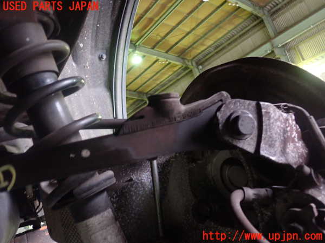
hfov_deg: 60.0
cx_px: 162
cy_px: 122
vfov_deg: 46.8
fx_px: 282
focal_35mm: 30
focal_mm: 5.4
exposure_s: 1/13
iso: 800
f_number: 2.3
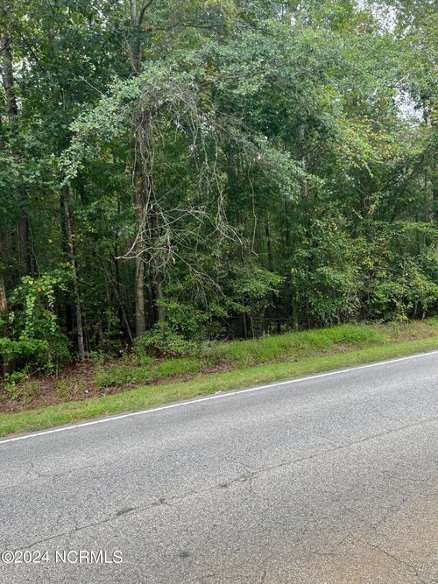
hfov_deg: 53.0
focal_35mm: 26
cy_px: 292
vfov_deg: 67.3
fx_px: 439
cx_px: 219
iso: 40
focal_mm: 5.7
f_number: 1.5
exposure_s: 1/172
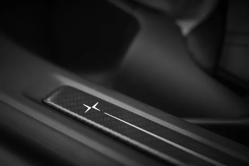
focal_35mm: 50
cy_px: 83
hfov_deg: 39.6
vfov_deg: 27.0
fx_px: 346
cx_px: 124
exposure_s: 1/200
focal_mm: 50
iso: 500
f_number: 2
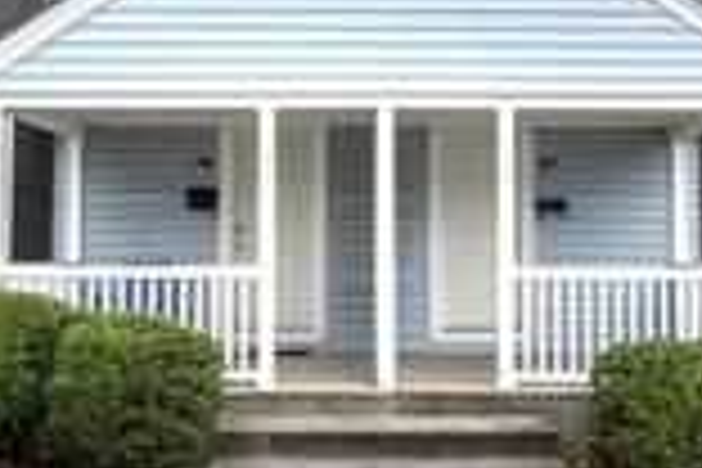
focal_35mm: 50
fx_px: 967
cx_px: 387
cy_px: 144
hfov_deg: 39.8
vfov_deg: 27.0
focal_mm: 15.5
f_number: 7.1
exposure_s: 1/100
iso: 160
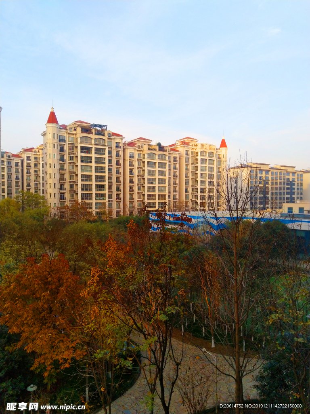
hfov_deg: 54.9
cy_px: 207
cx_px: 155
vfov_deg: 69.4
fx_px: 299
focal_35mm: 25
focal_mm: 4.28
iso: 100
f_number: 1.75
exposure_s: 1/543
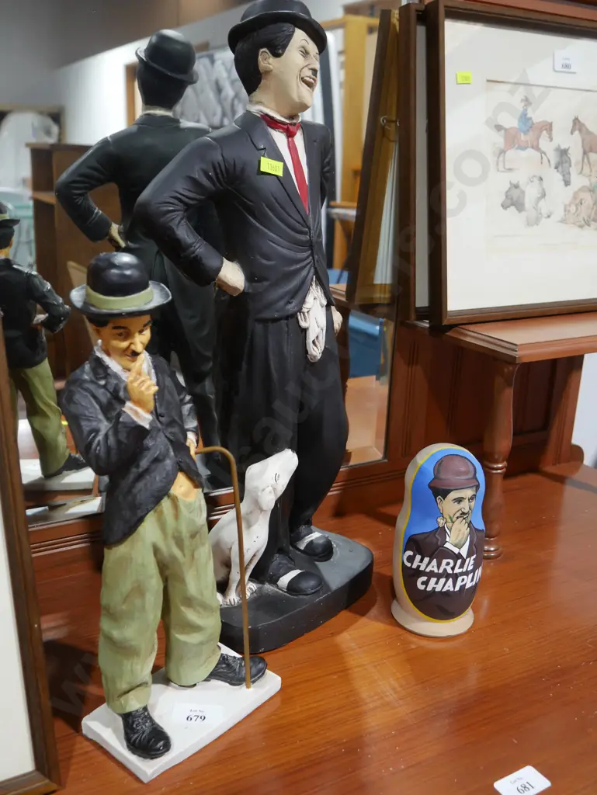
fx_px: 781
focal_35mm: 34
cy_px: 398
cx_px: 298
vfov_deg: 53.9
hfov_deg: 41.8
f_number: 4
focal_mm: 17
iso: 500
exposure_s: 1/60
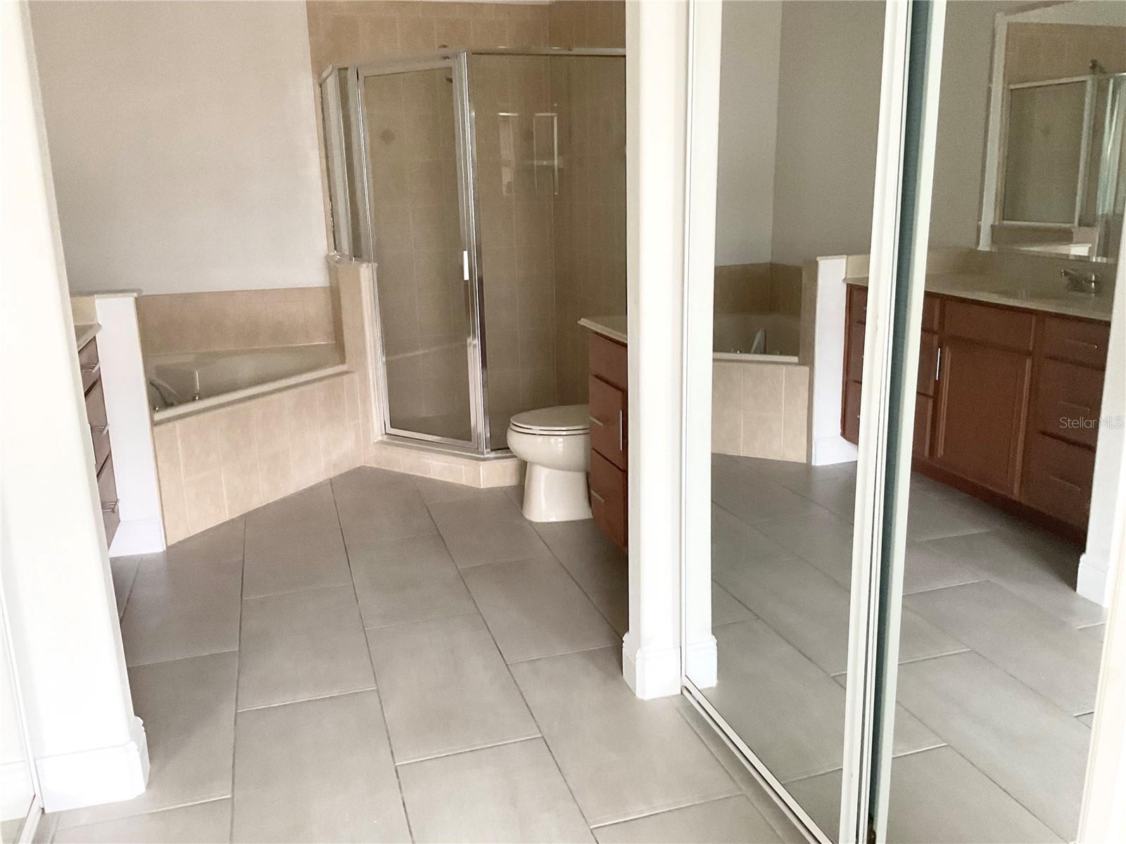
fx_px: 943
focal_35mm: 29
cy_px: 422
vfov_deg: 48.2
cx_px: 563
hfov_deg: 61.7
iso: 250
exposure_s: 1/60
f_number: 1.8
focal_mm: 3
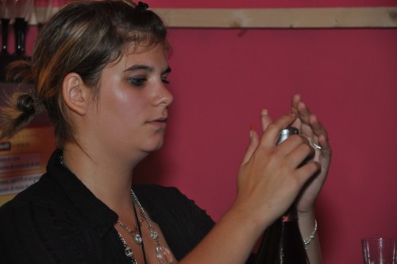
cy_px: 132
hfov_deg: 15.2
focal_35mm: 135
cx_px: 198
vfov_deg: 10.1
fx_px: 1487
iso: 800
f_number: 5.6
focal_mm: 90
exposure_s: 1/60
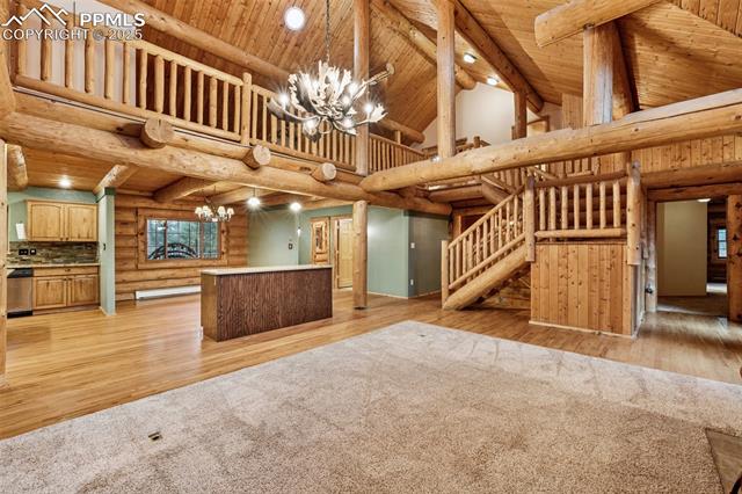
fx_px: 309
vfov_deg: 77.3
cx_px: 371
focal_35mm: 15
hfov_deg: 100.4
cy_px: 247
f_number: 11
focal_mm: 15
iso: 800
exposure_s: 1/2
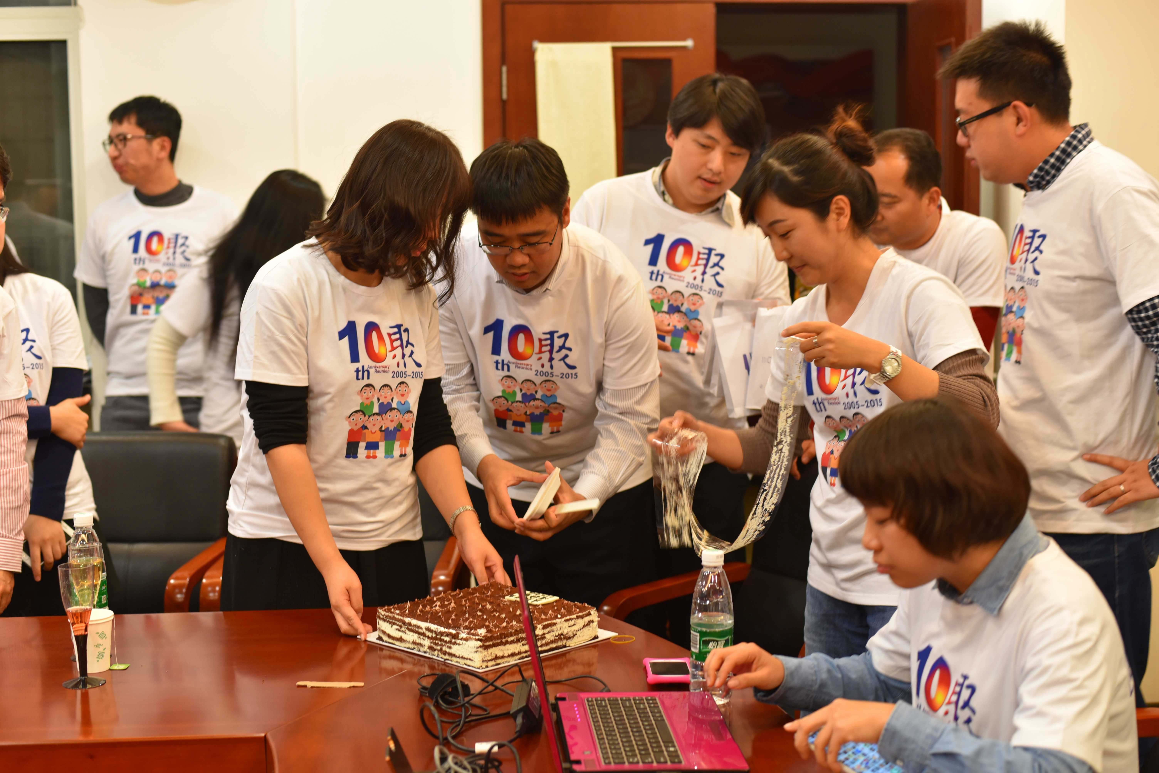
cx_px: 580
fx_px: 1610
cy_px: 386
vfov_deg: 27.0
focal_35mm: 50
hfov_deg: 39.6
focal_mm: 50
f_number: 3.5
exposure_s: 1/60
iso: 800
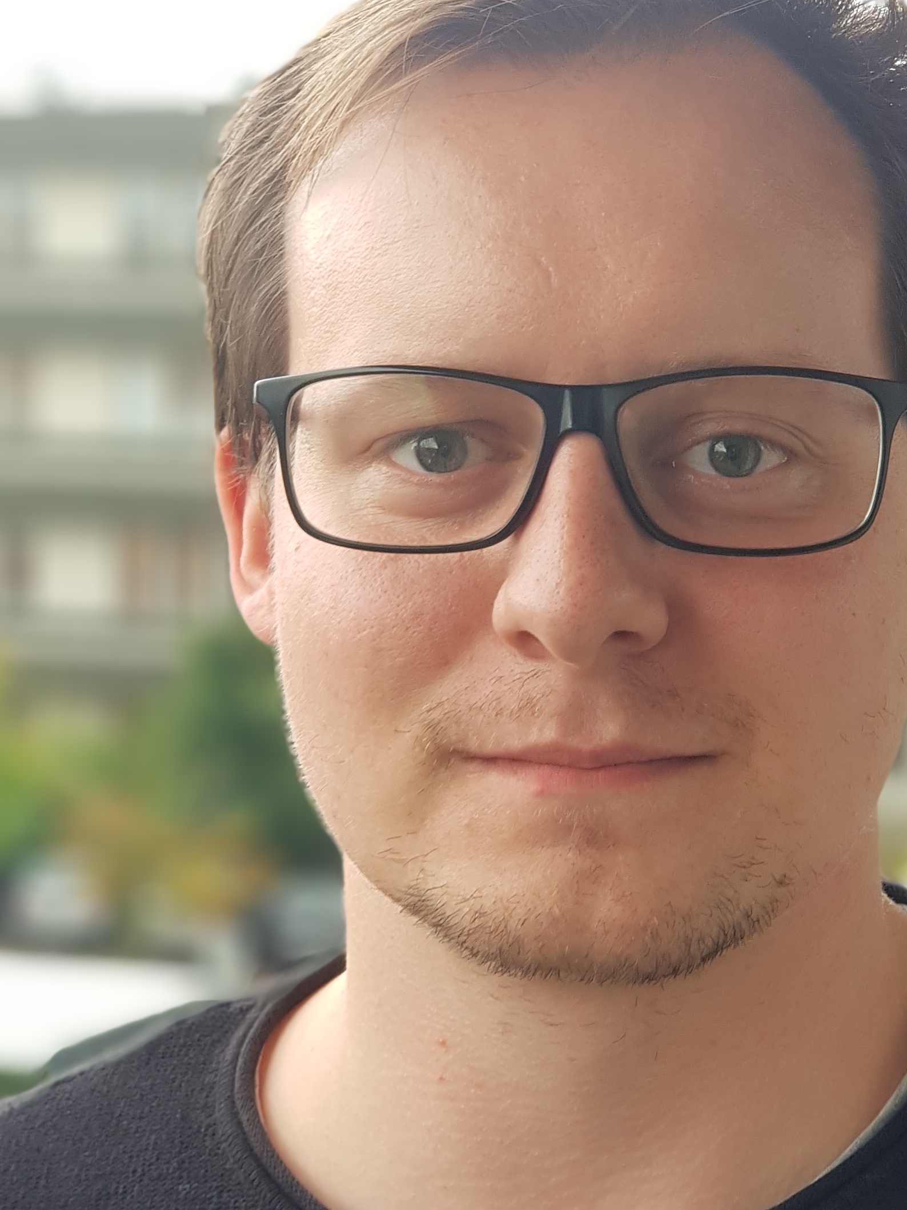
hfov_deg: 14.9
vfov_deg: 19.8
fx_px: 3459
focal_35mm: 99
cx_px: 644
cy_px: 506
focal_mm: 6
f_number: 2.4
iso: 40
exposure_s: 1/33
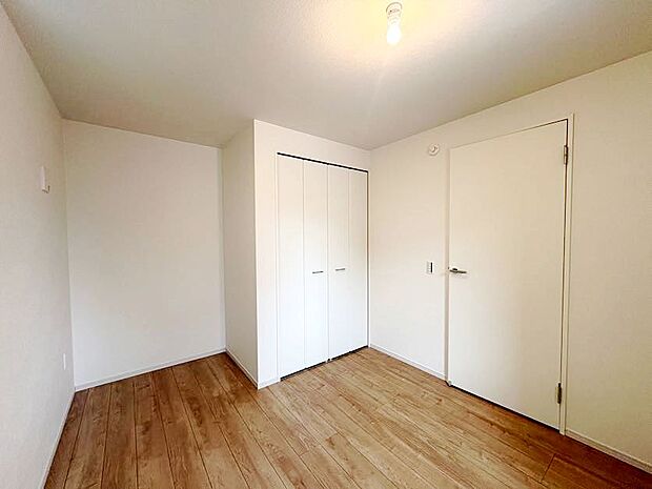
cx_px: 326
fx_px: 264
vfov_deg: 85.7
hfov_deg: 102.1
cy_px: 244
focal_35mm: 14
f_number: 2.2
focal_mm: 2.22
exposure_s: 1/100
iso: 200
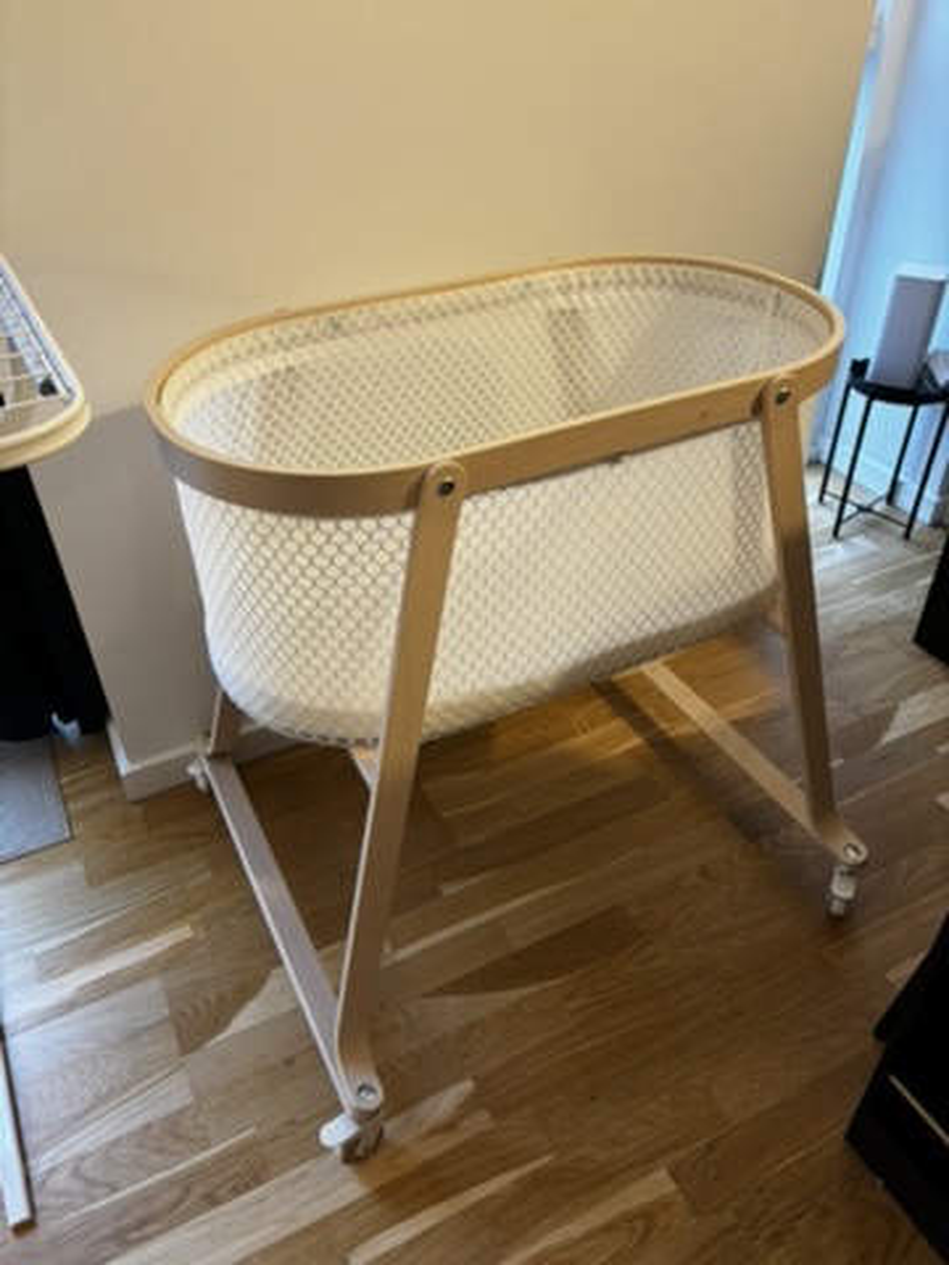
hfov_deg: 53.1
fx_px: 950
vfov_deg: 67.3
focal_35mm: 26
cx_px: 474
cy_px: 632
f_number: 1.6
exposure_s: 1/50
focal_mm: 5.96
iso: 160
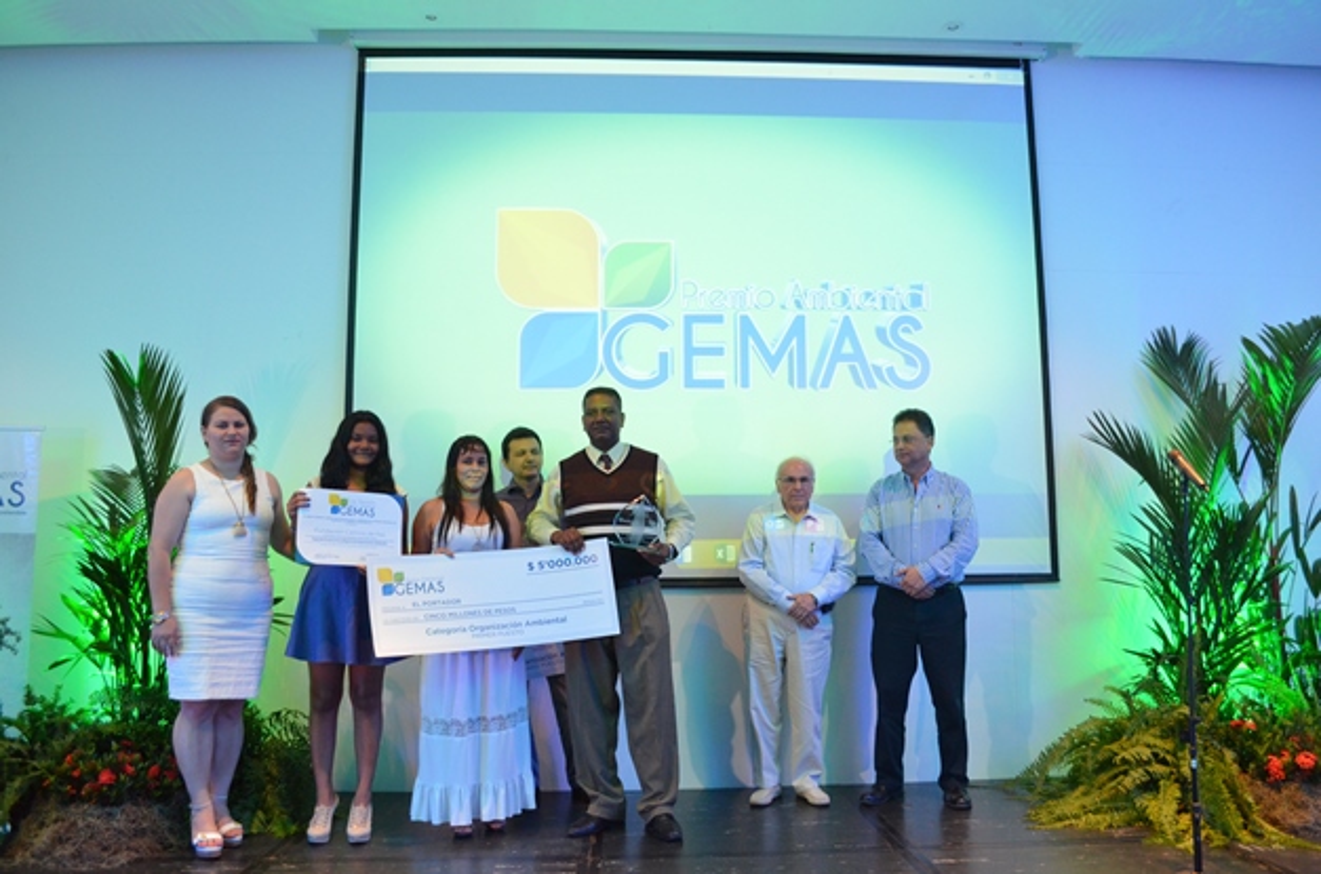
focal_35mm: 27
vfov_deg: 47.7
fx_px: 988
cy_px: 437
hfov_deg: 67.5
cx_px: 660
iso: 1600
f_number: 3.5
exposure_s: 1/40
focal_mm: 18
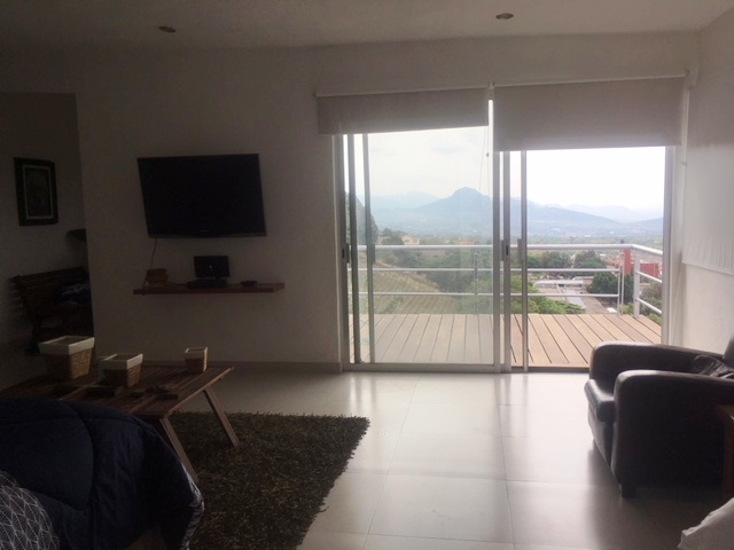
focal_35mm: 29
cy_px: 275
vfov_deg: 48.2
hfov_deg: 61.7
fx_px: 615
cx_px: 367
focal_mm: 4.15
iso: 25
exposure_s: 1/686
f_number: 2.2
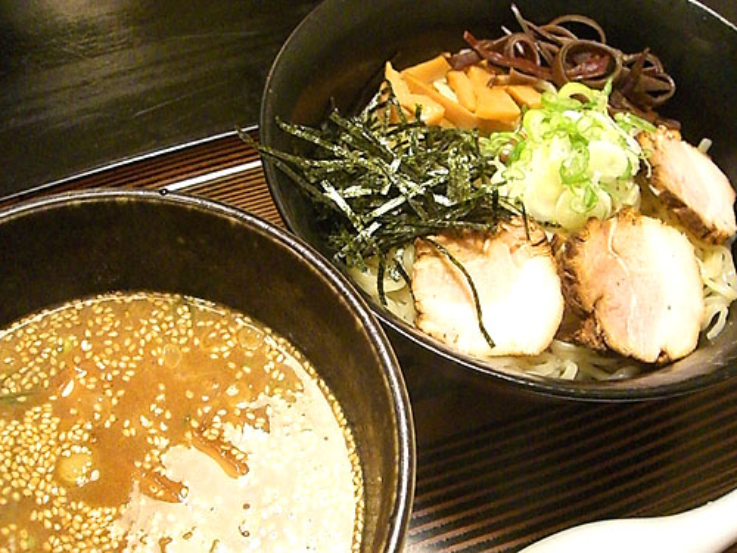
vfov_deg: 37.7
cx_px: 368
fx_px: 809
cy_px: 276
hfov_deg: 49.0
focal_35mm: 38
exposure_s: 1/25
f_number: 2.7
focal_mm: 6.2
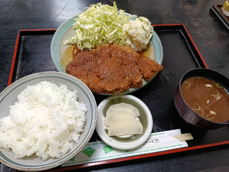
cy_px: 86
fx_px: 165
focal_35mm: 25
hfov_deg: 69.4
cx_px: 114
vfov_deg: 54.9
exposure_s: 1/50
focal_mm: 4.7
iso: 640
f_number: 1.7
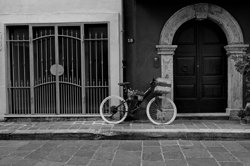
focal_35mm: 35
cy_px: 83
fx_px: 243
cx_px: 125
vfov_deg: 37.8
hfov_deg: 54.5
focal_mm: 35
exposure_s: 1/4
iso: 100
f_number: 9
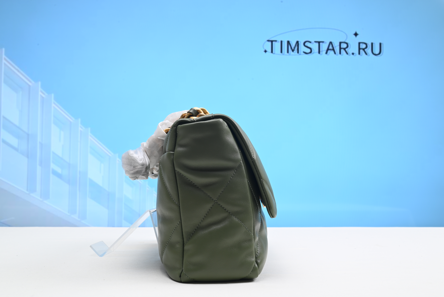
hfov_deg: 48.4
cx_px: 222
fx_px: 493
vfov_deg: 33.4
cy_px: 148
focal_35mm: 40
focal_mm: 40
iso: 100
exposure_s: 1/2
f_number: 16
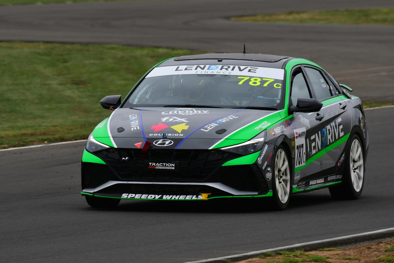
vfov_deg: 1.9
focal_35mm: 720
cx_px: 197
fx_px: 7882
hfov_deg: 2.9
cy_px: 132
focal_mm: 480
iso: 320
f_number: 10
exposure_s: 1/640
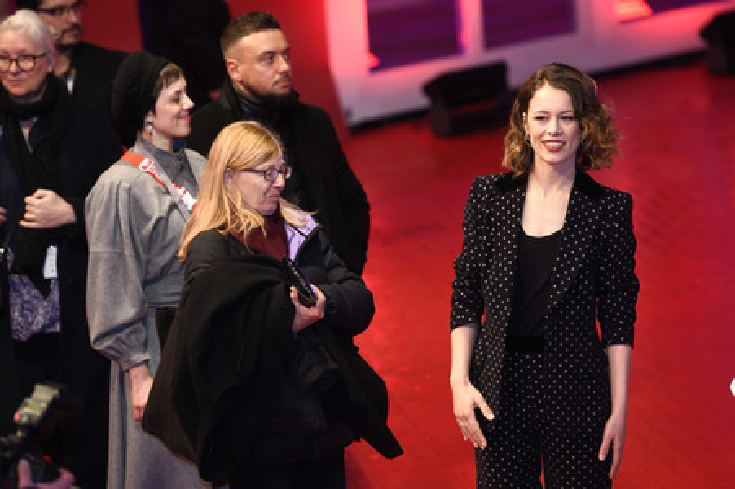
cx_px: 368
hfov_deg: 12.5
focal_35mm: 165
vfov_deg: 8.3
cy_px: 244
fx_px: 3366
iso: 1250
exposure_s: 1/250
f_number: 4.5
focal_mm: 165
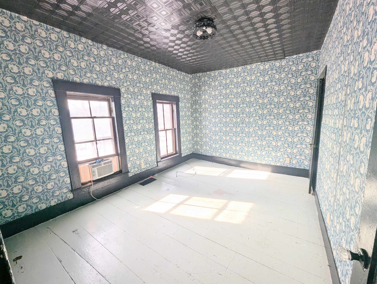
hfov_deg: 106.1
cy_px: 142
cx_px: 188
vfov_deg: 90.1
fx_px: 142
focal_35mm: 13
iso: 42
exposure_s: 1/147
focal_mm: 1.95
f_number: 2.2
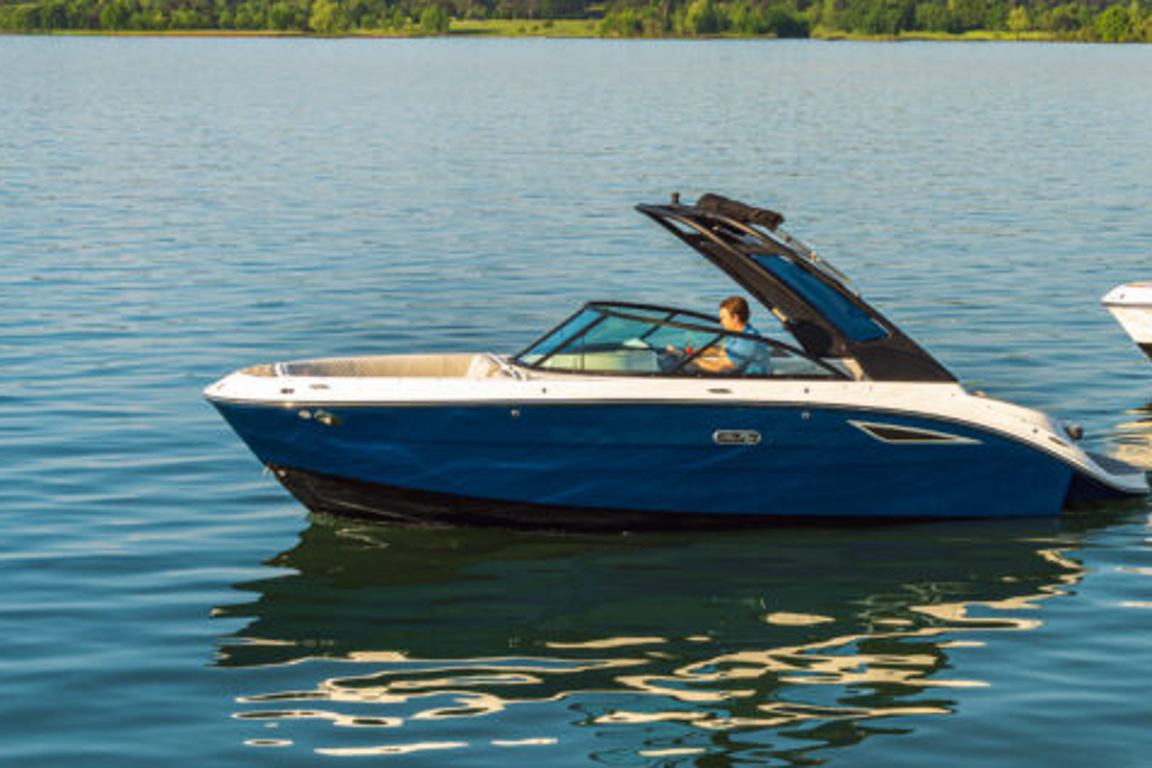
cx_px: 1203
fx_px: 2816
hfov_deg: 22.1
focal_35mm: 88
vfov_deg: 15.5
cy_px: 235
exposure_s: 1/200
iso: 100
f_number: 8
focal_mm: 41
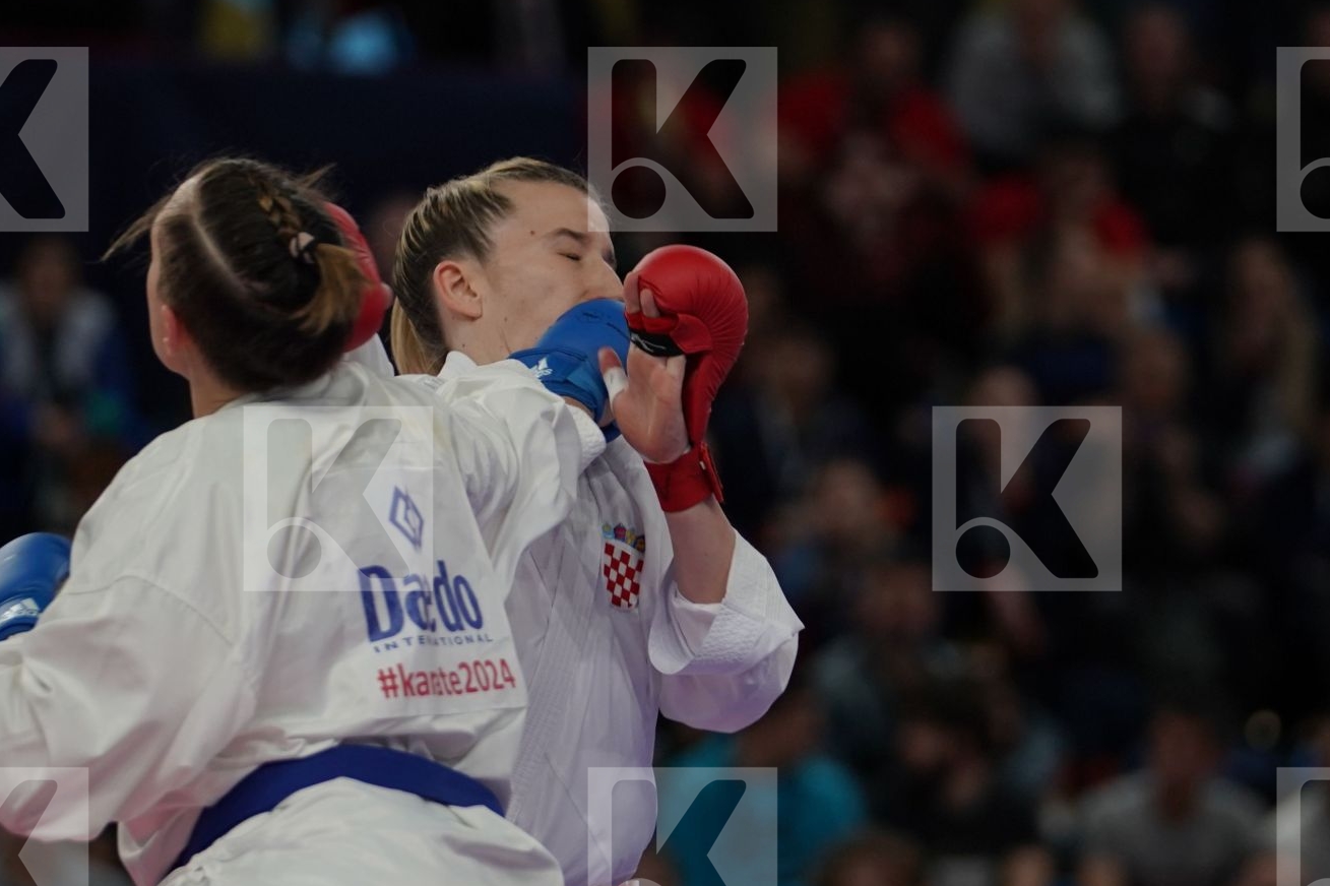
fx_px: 12040
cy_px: 499
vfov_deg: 4.2
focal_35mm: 326
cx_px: 683
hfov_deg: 6.3
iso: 800
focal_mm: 158
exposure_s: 1/1000
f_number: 2.8
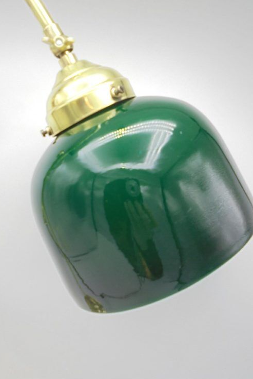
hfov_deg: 42.3
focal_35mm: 31
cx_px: 130
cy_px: 187
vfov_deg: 60.3
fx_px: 327
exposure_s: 1/30
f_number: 3.7
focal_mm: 5.3
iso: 100
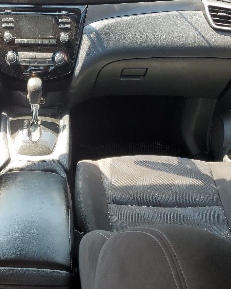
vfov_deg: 40.3
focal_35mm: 46
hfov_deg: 31.6
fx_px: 393
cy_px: 145
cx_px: 35
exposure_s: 1/200
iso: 50
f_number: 1.5
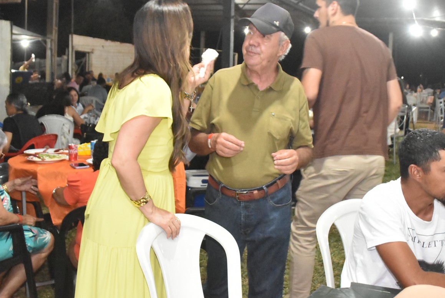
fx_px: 631
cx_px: 216
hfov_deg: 38.9
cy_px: 108
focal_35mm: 51
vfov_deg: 26.4
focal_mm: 22
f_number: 5
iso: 8000
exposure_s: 1/80
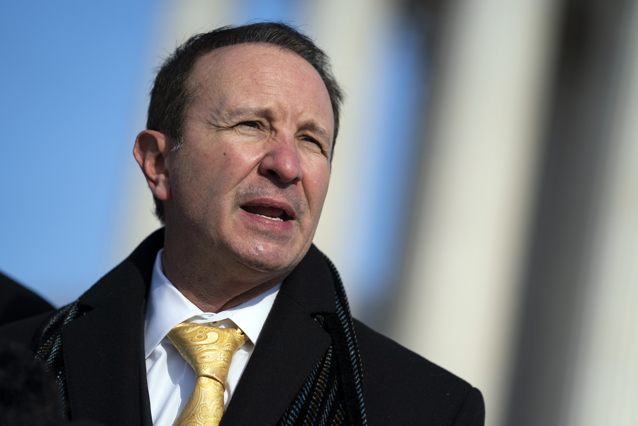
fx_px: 2871
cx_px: 319
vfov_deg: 8.5
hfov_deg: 12.7
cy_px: 213
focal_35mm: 162
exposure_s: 1/4000
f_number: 3.2
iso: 200
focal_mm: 162
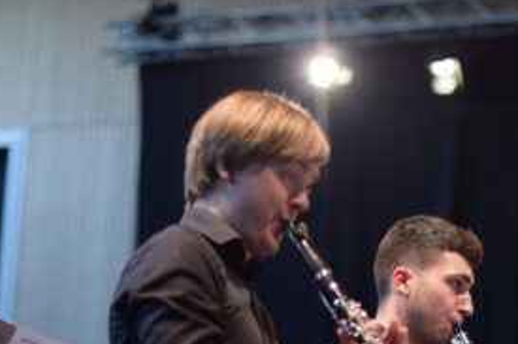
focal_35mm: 118
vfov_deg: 11.5
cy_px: 336
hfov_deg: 17.3
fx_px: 1697
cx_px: 373
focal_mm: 50
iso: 1000
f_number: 1.4
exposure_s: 1/1250
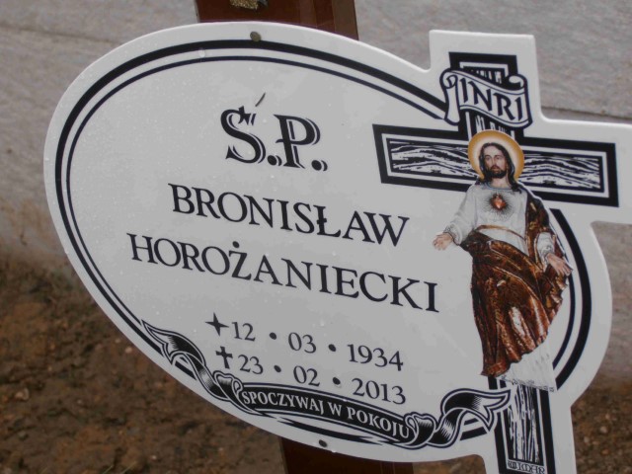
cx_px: 316
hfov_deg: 22.3
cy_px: 237
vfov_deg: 16.8
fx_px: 1607
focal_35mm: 88
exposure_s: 1/125
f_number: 5.1
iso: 80
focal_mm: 15.51
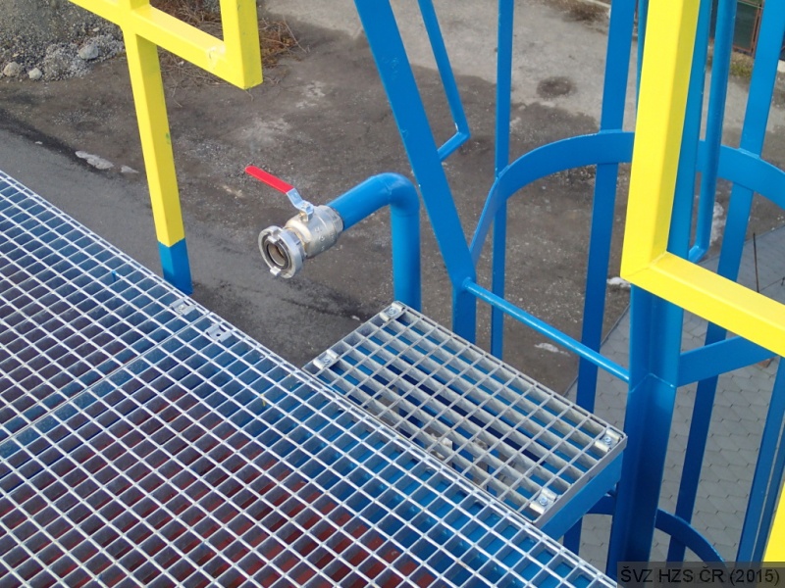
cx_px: 392
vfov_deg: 29.7
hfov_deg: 38.9
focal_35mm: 49
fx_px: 1111
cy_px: 294
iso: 250
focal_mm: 8.99
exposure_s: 1/500
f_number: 3.2
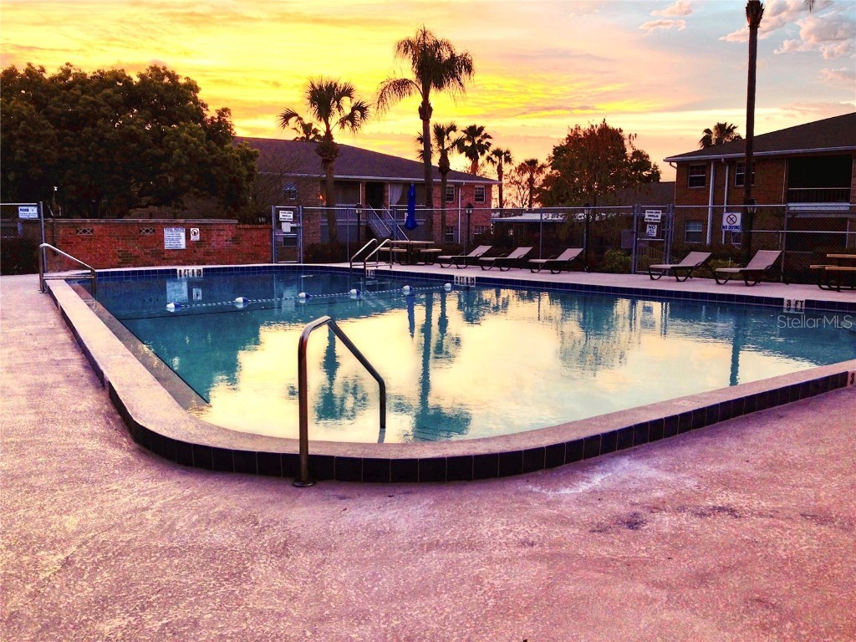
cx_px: 428
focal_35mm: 33
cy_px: 321
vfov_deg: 42.9
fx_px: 816
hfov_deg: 55.4
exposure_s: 1/553
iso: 50
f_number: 2.4
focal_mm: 4.12
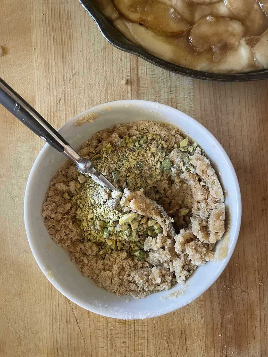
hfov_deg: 53.1
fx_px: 268
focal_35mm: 26
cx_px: 134
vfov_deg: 67.3
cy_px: 178
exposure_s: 1/60
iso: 200
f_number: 1.6
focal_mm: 4.2
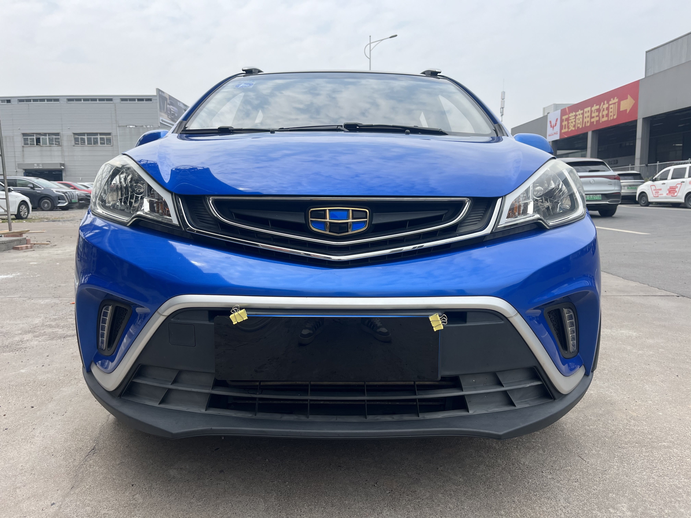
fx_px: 519
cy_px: 259
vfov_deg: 53.1
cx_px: 346
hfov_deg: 67.3
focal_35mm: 26
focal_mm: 5.1
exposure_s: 1/2463
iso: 50
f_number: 1.6
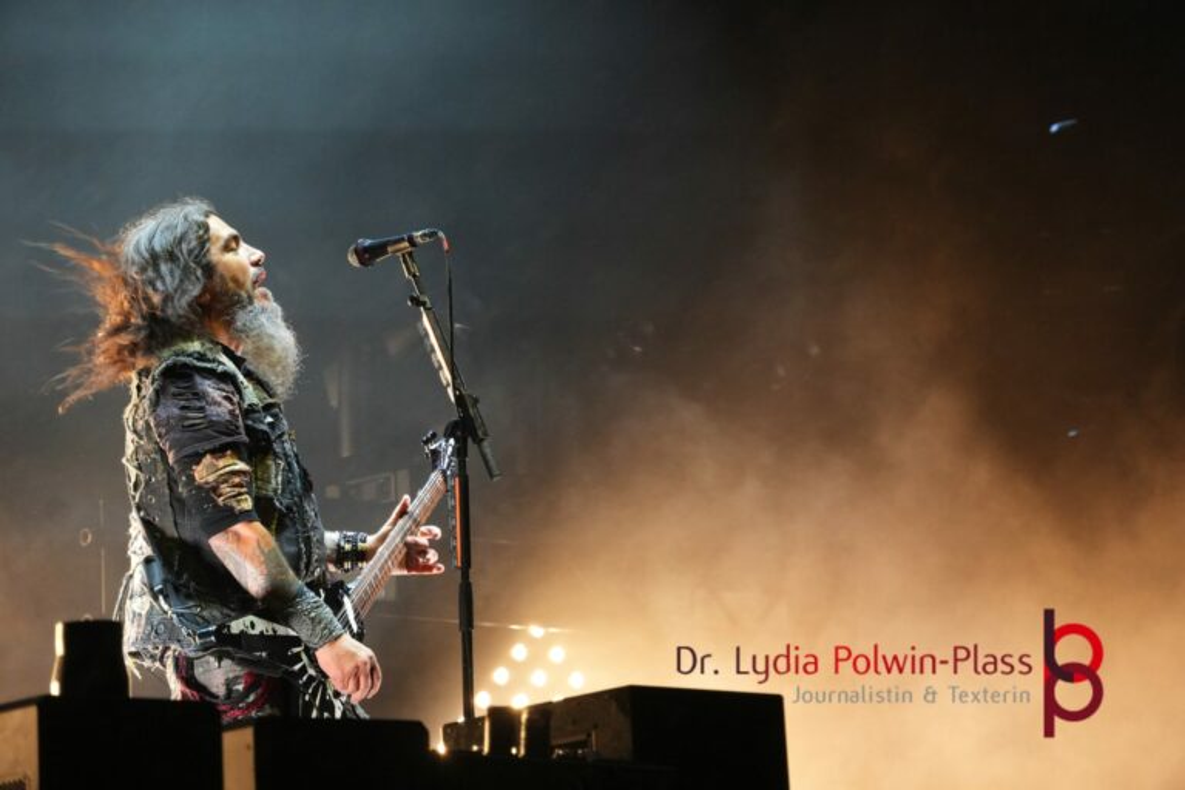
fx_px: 5233
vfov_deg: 8.6
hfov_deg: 12.9
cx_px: 592
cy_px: 395
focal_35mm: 159
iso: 3200
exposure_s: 1/200
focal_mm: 106
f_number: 5.6
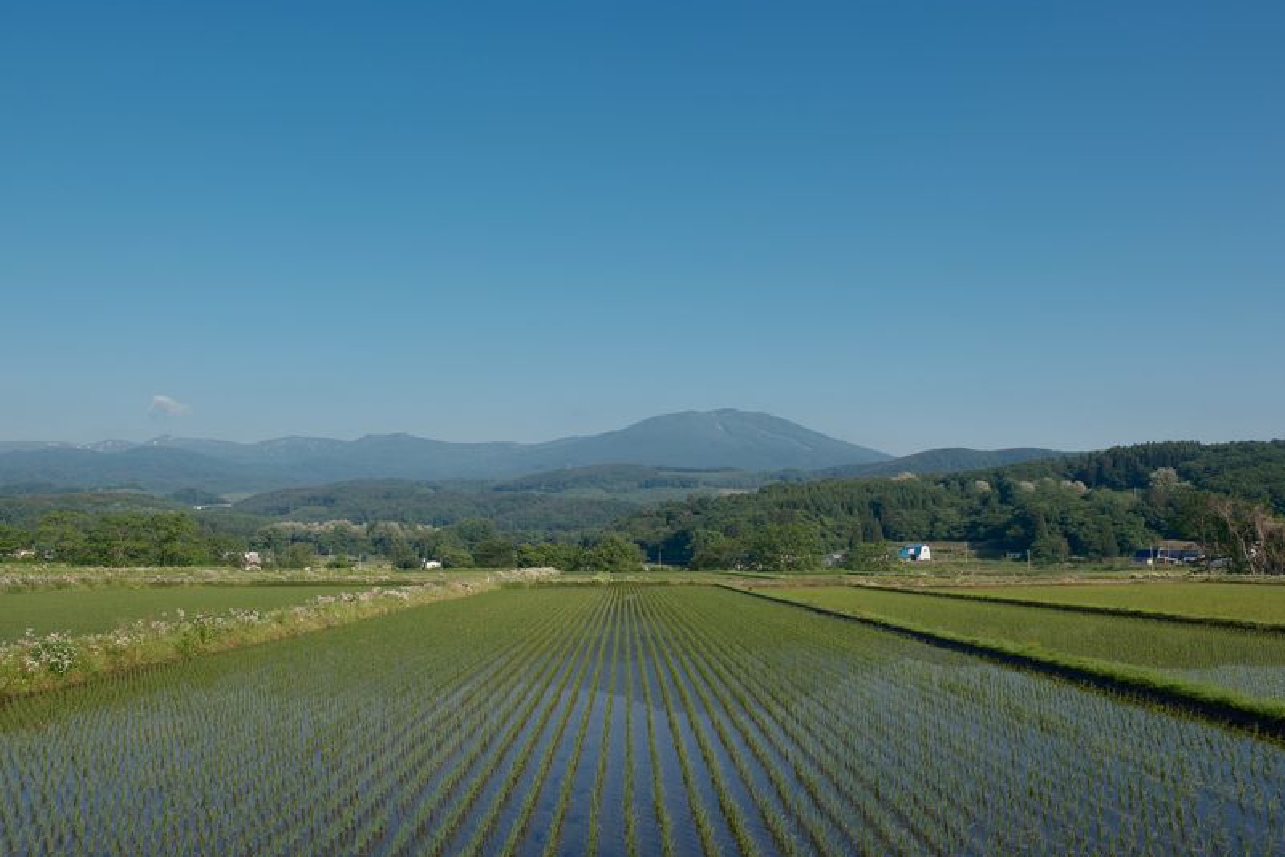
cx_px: 640
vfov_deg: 45.0
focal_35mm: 29
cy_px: 423
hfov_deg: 63.7
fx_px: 1035
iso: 125
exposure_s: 1/500
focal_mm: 18.7
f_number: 5
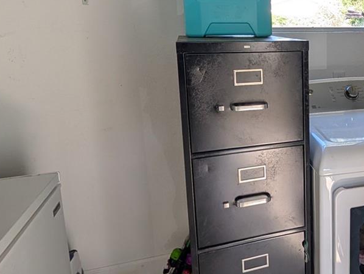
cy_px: 88
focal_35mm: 32
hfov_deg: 49.3
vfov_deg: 43.5
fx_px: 337
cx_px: 340
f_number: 1.7
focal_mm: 2.02
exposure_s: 1/190
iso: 48
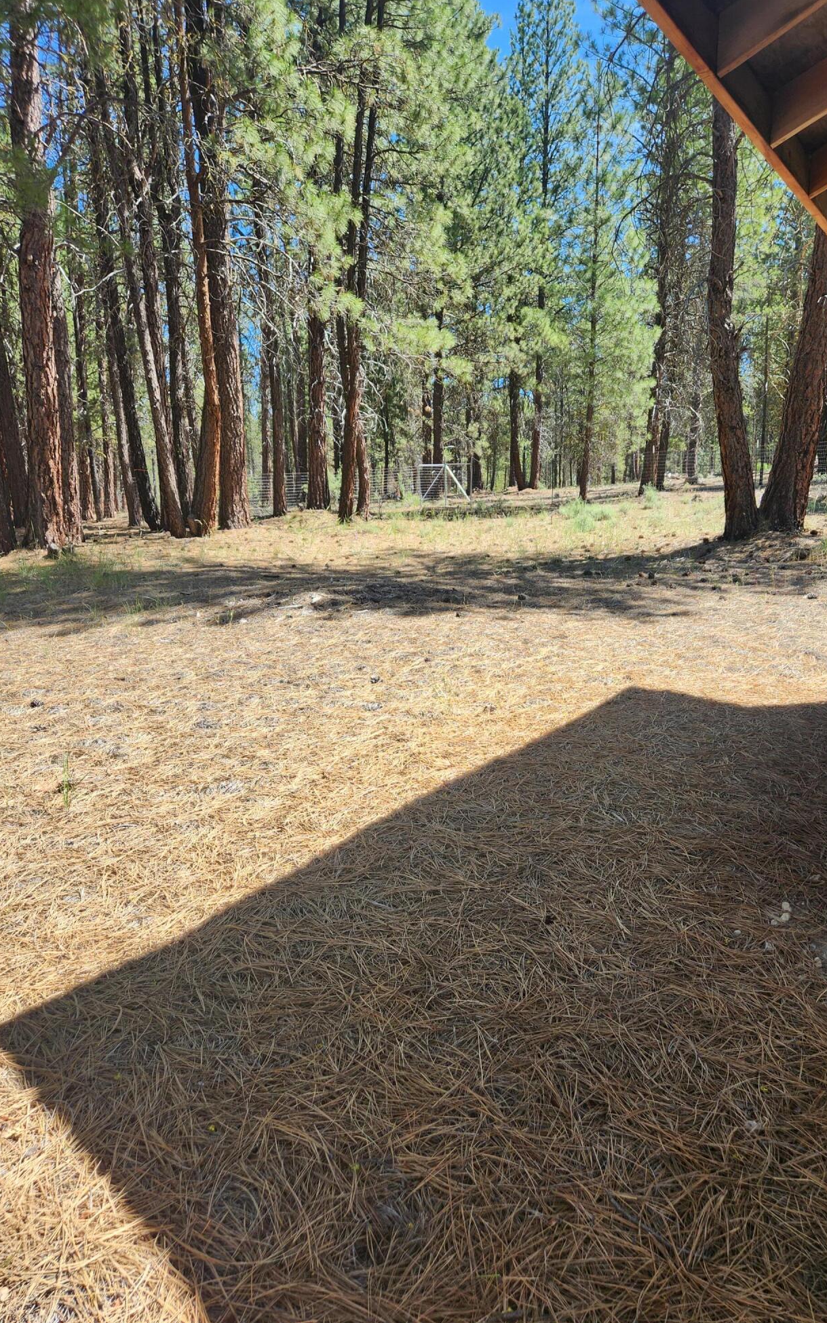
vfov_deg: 72.5
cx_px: 484
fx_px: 901
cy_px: 675
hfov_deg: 49.1
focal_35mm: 25
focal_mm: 5.4
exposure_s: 1/411
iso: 20
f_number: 1.8
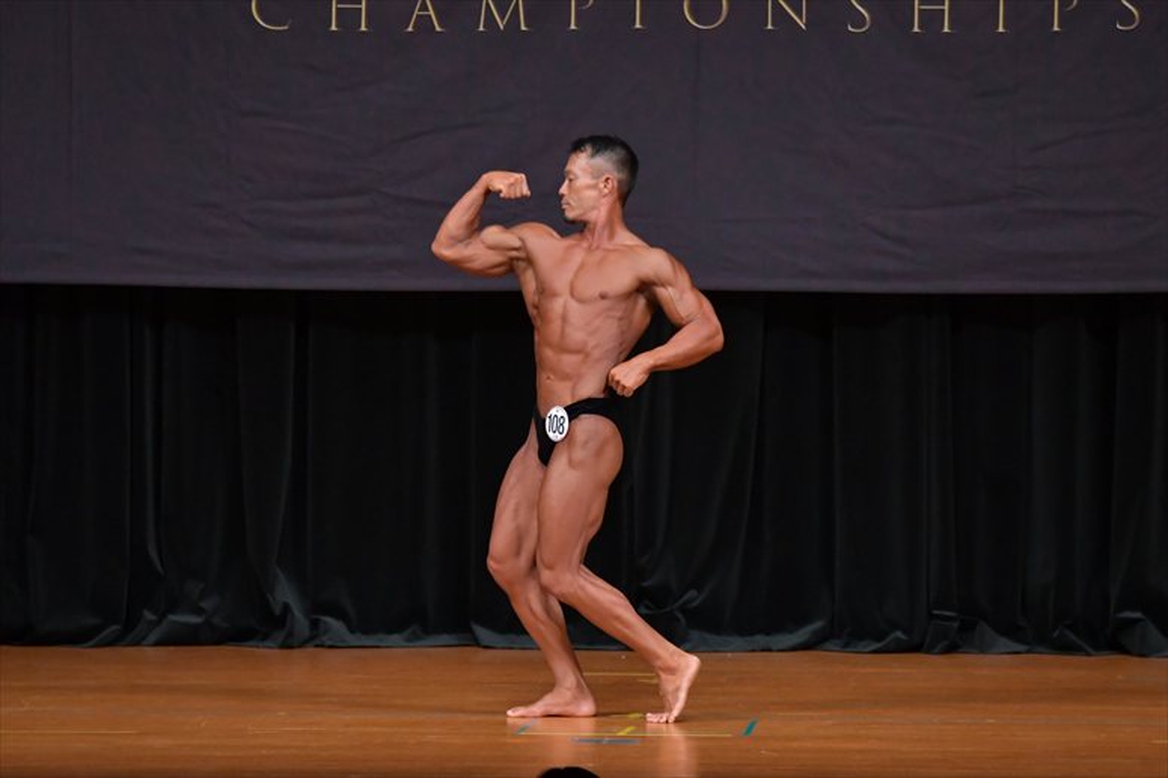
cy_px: 389
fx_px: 8756
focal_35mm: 270
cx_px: 584
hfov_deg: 7.6
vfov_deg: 5.1
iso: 4000
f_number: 5.6
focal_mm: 180
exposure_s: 1/400
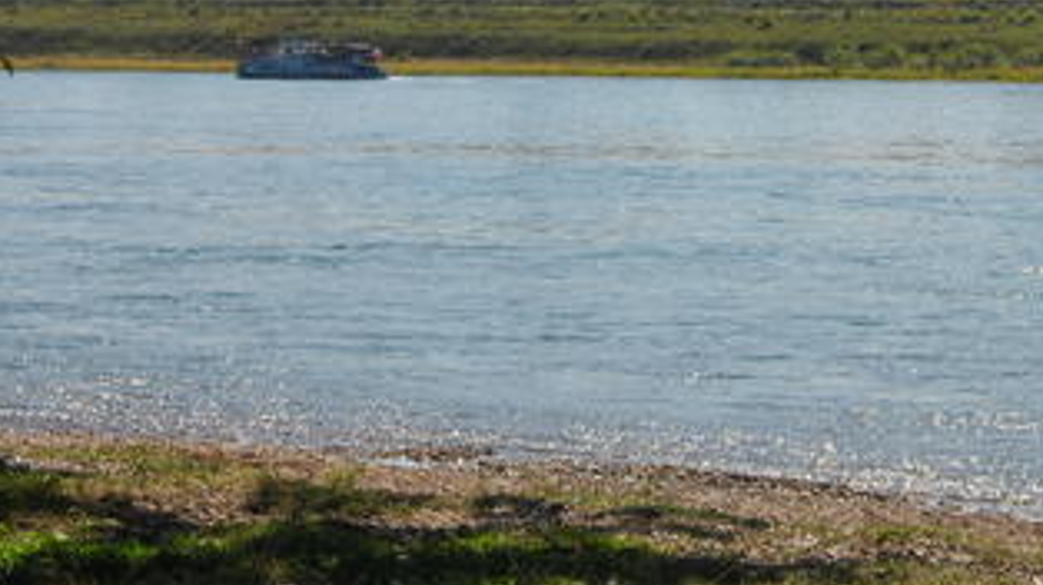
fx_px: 3371
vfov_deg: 9.8
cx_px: 678
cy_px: -33
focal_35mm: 122
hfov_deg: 17.6
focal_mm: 38
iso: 100
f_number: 9
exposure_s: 1/320
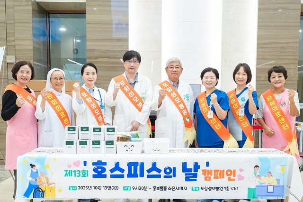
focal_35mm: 35
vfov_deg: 37.8
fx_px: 294
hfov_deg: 54.5
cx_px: 152
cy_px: 101
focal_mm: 35
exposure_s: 1/60
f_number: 3.5
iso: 320
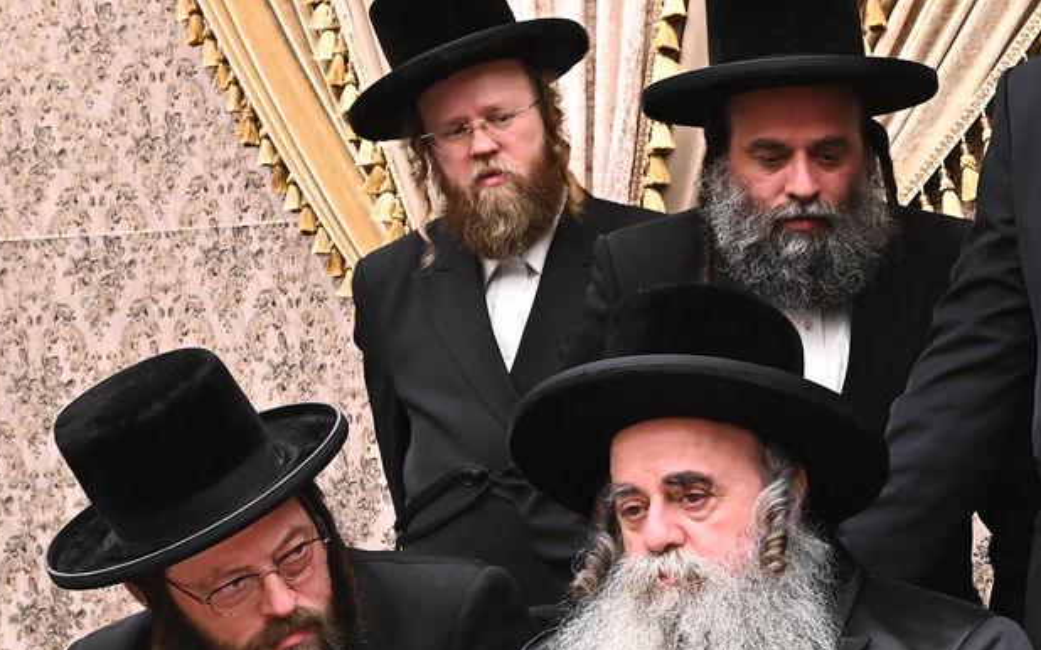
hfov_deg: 20.6
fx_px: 2751
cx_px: 1102
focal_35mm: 97
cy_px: 500
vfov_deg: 13.4
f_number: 6.3
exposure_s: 1/160
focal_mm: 42
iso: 3200
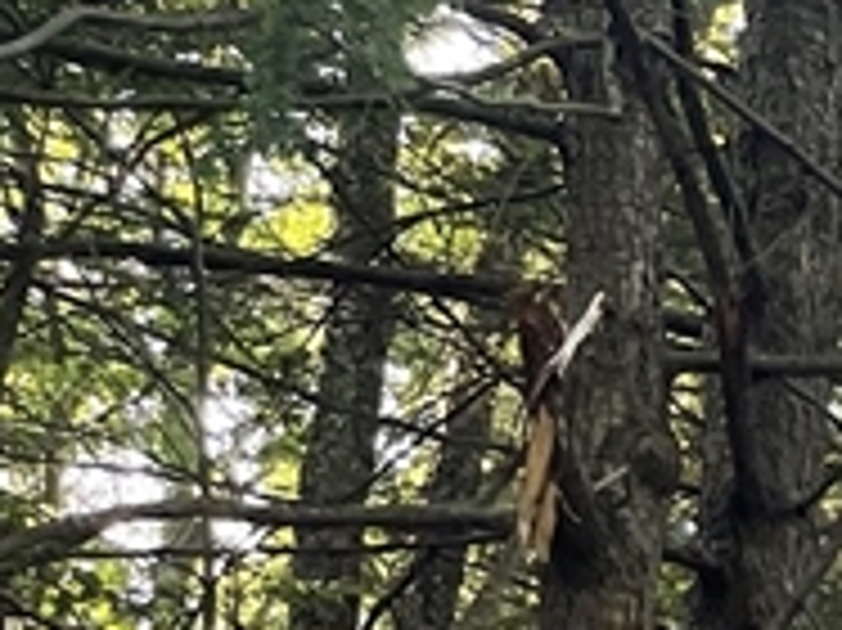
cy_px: 1660
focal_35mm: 137
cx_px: 2287
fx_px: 3330
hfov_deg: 11.0
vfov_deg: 9.3
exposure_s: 1/101
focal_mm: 5.1
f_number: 1.6
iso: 125
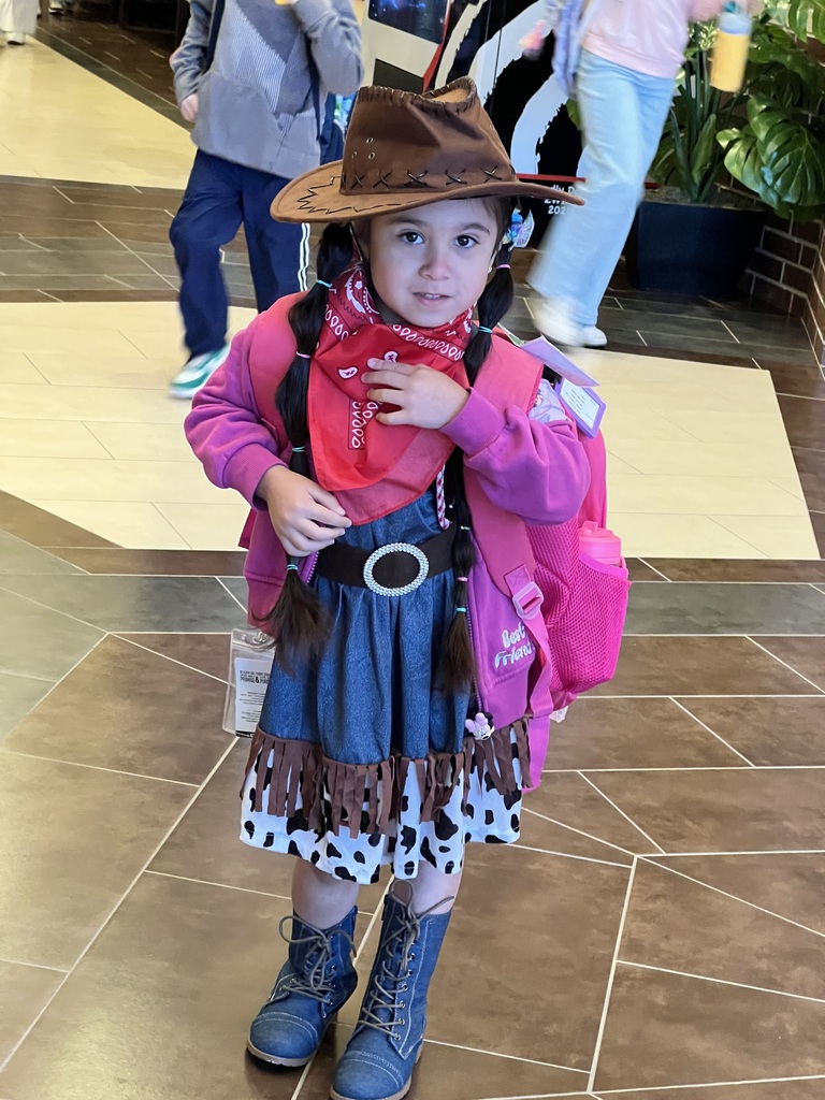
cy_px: 550
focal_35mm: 77
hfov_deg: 19.1
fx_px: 2447
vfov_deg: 25.3
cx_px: 412
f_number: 2.8
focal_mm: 9
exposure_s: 1/60
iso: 640
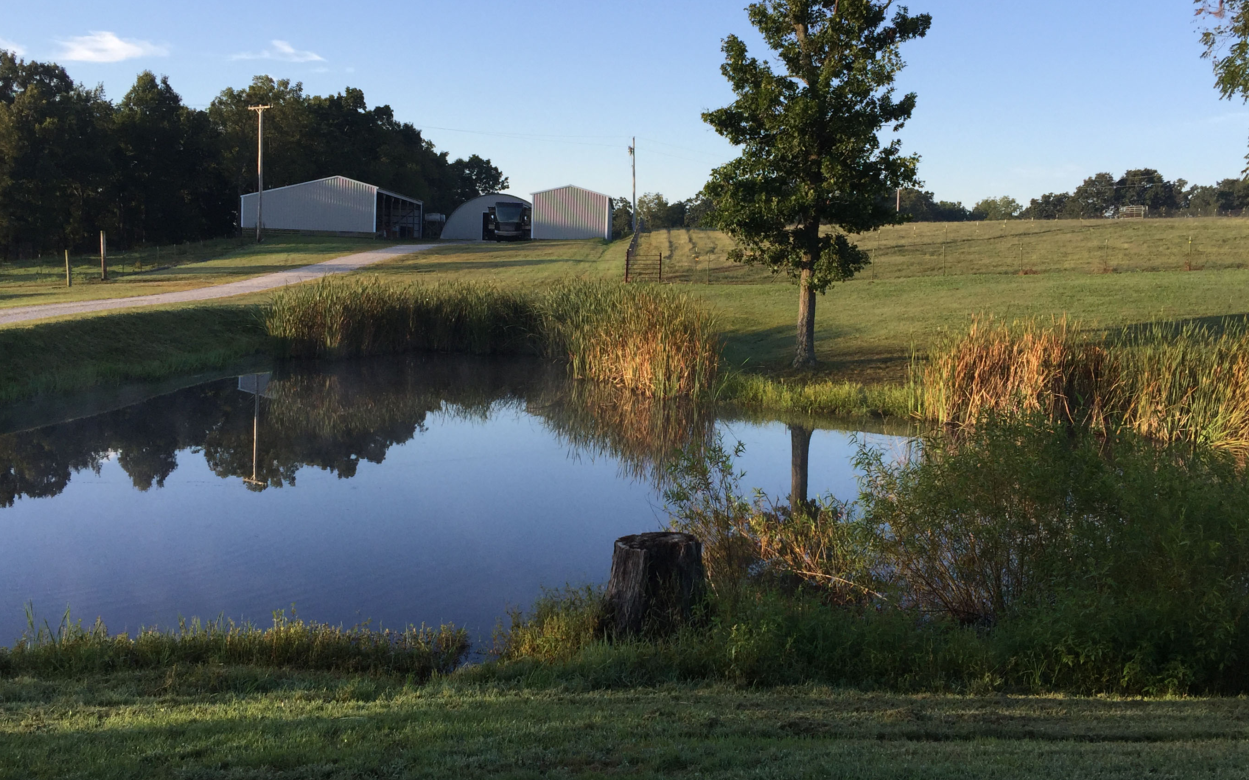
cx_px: 636
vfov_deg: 34.4
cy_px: 370
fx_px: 1259
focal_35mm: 37
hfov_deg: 52.7
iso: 32
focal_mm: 4.15
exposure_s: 1/746
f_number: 2.2
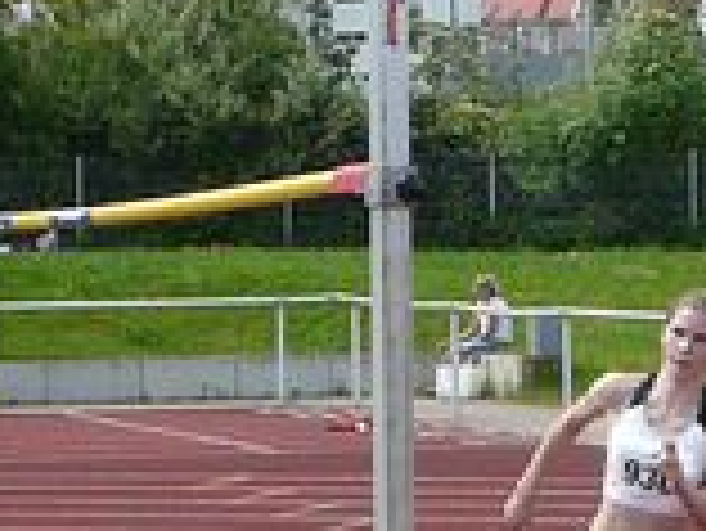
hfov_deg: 9.9
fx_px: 4082
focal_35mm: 200
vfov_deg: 7.4
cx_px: 378
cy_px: 482
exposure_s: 1/500
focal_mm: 5.1
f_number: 2.8
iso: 100
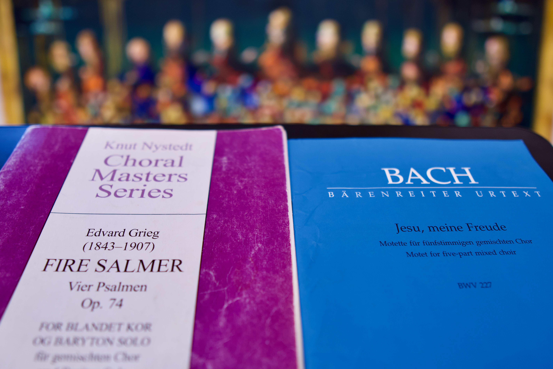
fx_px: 369
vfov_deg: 53.1
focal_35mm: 24
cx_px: 276
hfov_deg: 73.7
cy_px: 184
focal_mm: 16
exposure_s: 1/50
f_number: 1.4
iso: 125
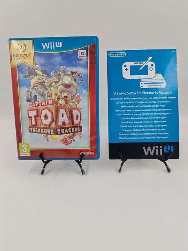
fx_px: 196
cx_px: 94
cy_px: 126
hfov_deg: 51.4
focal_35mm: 27
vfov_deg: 65.3
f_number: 1.9
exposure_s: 1/120
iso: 400
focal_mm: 6.12
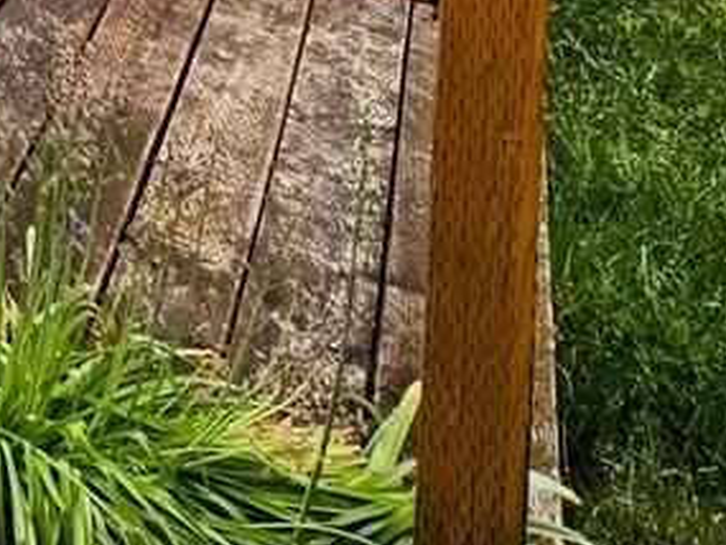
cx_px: -484
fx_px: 1532
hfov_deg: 20.8
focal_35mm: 73
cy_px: -818
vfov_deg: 13.6
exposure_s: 1/529
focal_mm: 2.2
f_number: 2.2
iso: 50
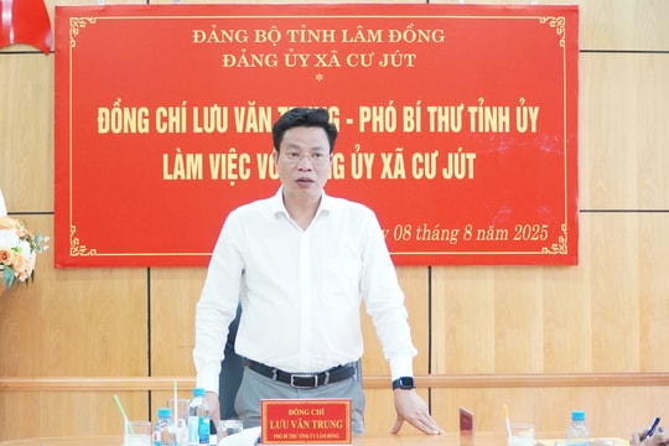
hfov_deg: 25.1
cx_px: 334
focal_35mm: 81
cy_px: 223
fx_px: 1505
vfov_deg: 16.9
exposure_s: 1/100
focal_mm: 54
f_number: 4
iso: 4000
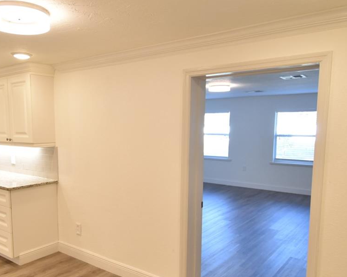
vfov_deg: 48.3
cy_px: 162
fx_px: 308
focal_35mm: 30
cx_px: 127
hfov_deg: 57.9
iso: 800
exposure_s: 1/125
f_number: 3.5
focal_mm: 10
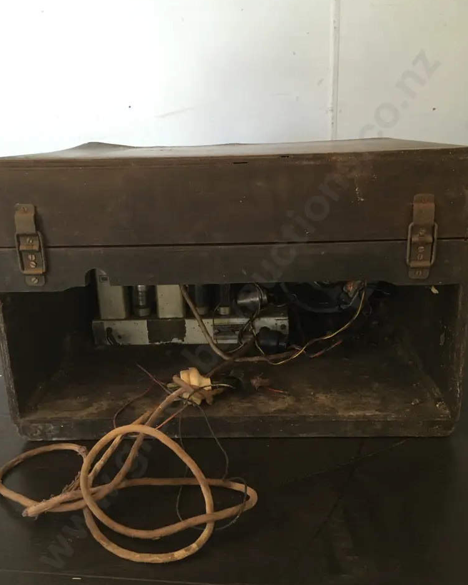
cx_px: 239
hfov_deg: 47.1
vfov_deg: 57.1
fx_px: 537
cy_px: 312
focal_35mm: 31
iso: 200
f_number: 2.2
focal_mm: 4.15
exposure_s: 1/25
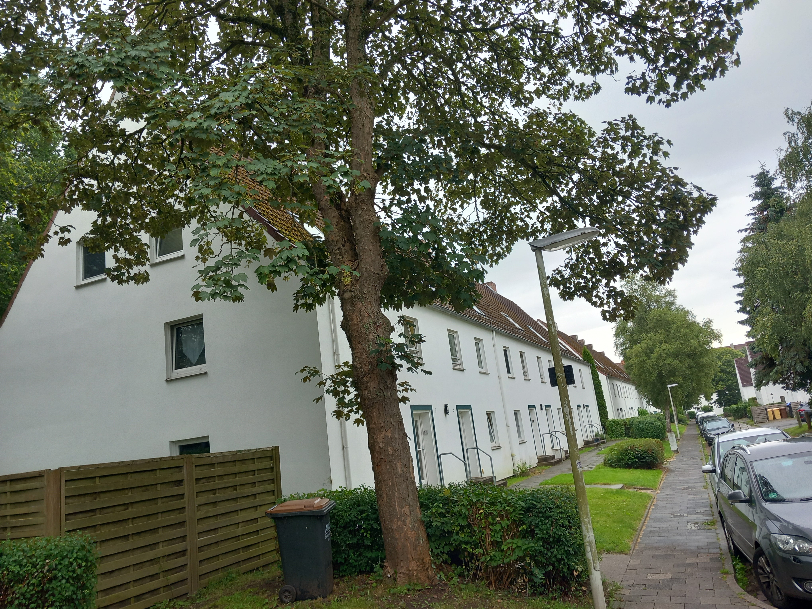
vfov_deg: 51.4
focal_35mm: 27
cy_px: 304
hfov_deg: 65.3
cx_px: 406
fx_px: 633
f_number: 1.8
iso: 32
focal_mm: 4
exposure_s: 1/100
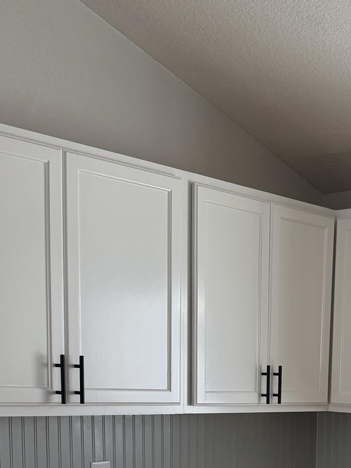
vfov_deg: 28.1
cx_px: 310
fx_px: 865
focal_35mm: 64
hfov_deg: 22.4
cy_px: 490
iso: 80
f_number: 1.78
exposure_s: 1/167
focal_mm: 6.76
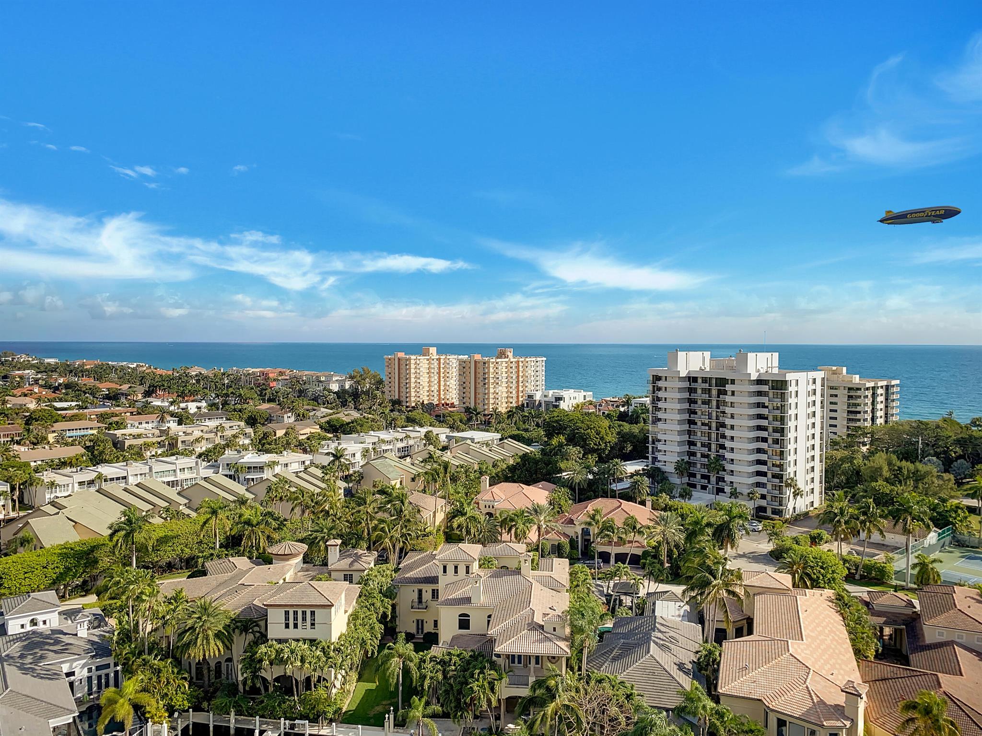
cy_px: 368
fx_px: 737
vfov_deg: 53.0
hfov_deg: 67.3
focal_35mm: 26
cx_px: 491
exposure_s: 1/3876
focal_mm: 4.3
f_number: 1.8
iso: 32
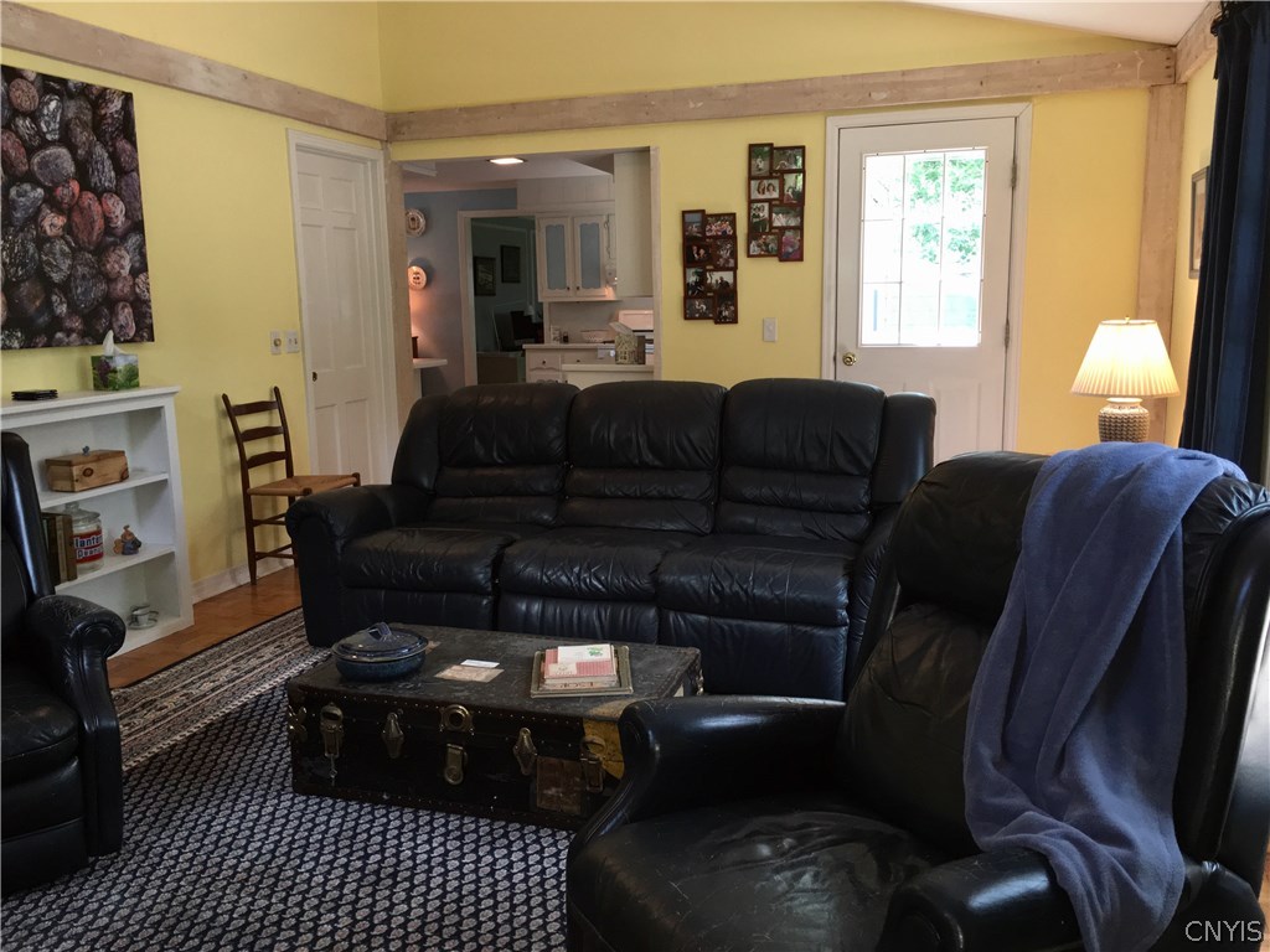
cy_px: 476
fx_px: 1064
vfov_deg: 48.2
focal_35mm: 29
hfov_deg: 61.7
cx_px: 635
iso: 64
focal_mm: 4.15
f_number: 2.2
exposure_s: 1/30
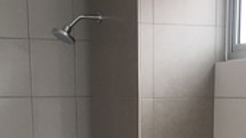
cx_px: 140
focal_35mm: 90
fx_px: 587
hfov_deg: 23.7
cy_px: 211
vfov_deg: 12.7
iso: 40
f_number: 2.2
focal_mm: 4.15
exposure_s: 1/33
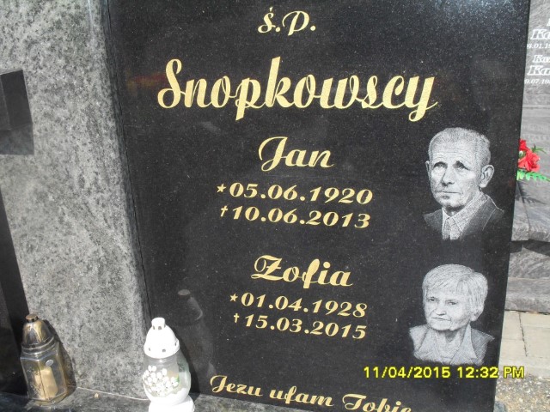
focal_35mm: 35
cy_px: 206
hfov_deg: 52.6
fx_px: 556
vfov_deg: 40.7
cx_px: 275
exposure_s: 1/350
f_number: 8.4
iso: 200
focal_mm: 6.3
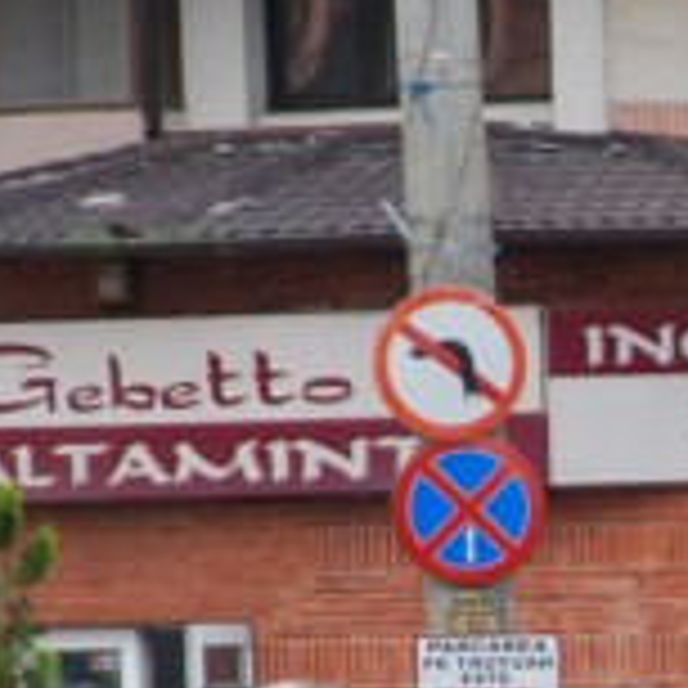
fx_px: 15745
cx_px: 1250
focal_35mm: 700
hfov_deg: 2.5
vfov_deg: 2.5
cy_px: 940
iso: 200
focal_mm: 105
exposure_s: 1/250
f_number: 5.6
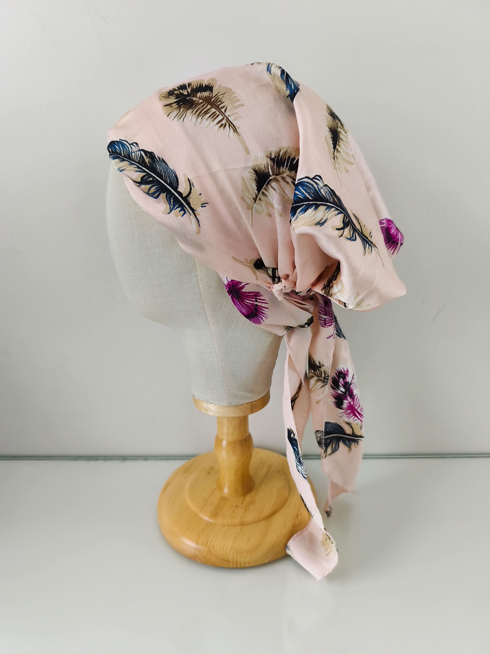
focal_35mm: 23
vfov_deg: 73.9
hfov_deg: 58.9
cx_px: 245
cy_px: 327
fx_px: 434
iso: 2000
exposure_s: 1/640
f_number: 1.65
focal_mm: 6.14
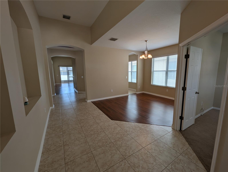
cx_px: 114
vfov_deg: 90.1
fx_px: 86
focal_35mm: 13
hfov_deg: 106.1
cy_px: 86
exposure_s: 1/157
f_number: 2.2
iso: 46
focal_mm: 1.95
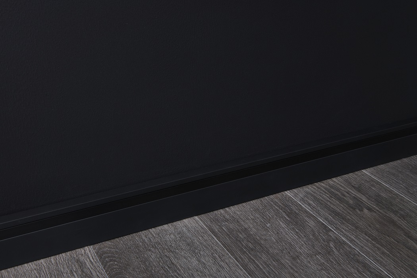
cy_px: 139
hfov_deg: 41.1
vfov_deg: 28.1
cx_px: 208
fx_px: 556
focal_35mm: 48
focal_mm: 48
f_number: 16
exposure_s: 1/50
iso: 100
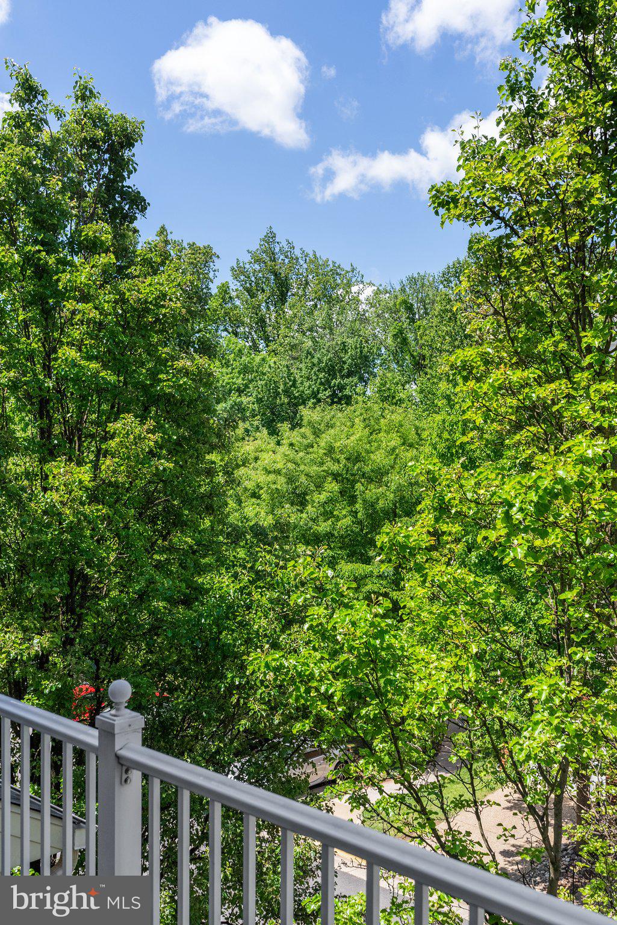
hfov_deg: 37.9
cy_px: 462
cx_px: 308
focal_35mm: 35
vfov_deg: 54.4
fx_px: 899
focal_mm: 35
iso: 640
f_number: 7.1
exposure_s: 1/1000
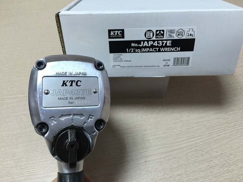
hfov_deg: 61.7
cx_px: 122
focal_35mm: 29
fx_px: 204
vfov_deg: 48.2
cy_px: 91
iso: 80
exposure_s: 1/17
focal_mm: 4.15
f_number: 2.2
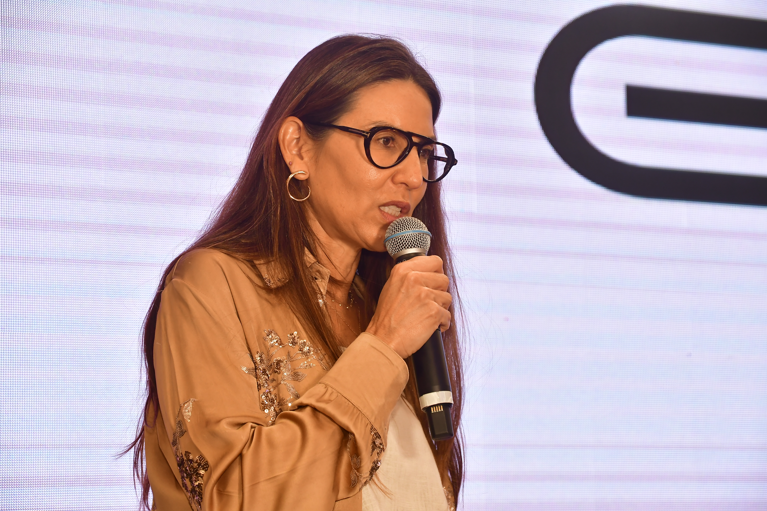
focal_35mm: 105
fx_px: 2237
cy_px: 256
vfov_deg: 13.0
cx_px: 384
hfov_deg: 19.5
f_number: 5
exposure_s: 1/100
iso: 1000
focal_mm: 70
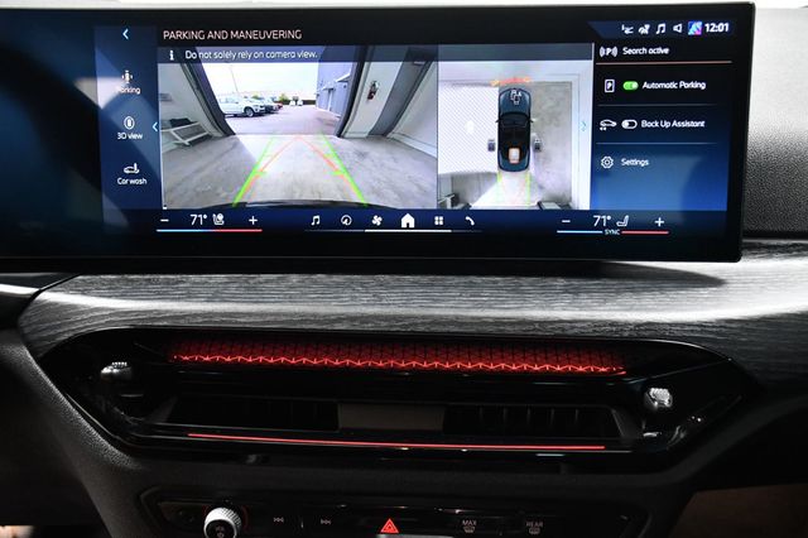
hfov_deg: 49.6
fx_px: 875
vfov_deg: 34.2
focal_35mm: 39
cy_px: 269
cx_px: 404
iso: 2500
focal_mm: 26
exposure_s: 1/80
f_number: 4.5
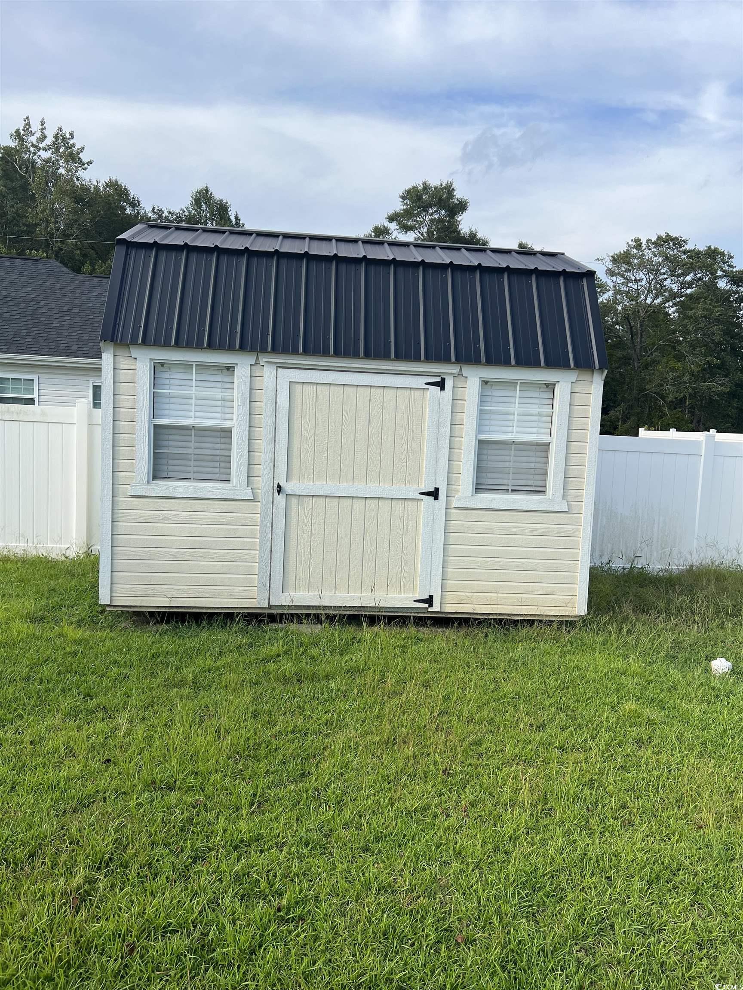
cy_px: 495
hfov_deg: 53.1
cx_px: 372
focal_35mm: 26
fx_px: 744
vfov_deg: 67.3
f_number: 1.5
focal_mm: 5.7
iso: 50
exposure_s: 1/2165
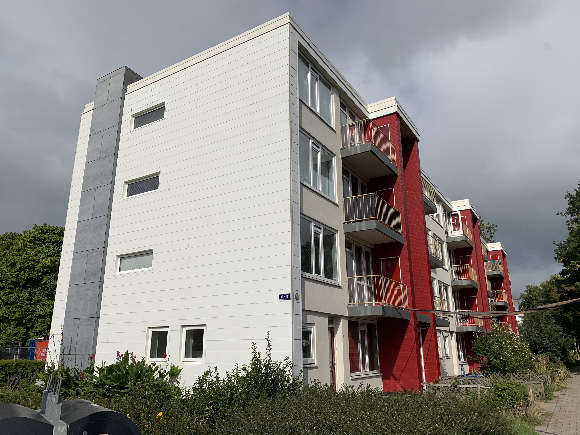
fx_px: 436
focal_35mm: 26
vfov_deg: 53.1
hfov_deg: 67.3
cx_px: 290
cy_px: 218
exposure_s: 1/7407
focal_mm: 4.25
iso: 25
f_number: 1.8
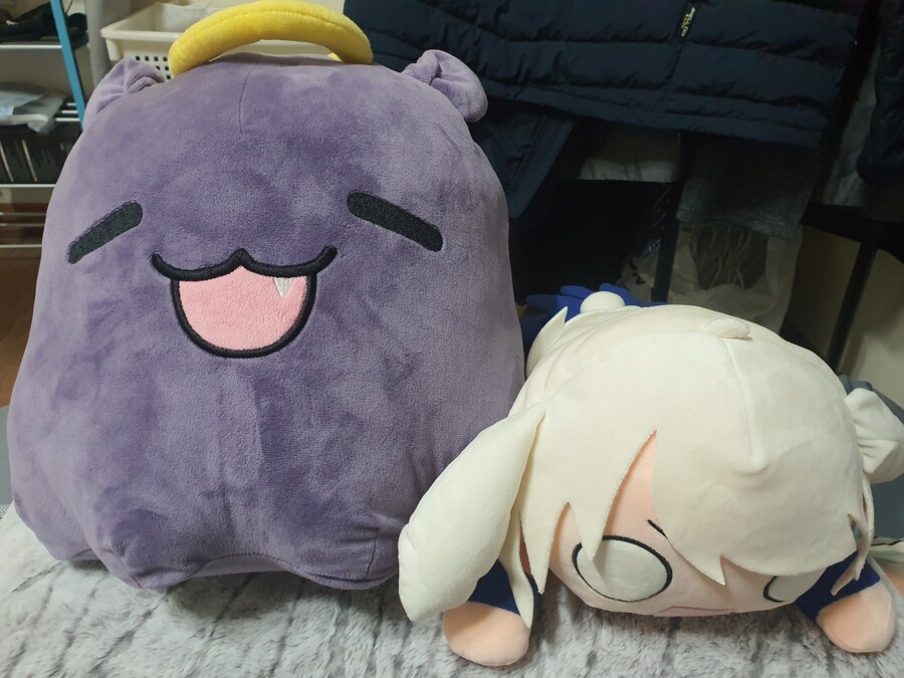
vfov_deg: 53.1
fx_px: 679
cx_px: 452
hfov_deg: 67.3
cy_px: 339
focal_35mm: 26
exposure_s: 1/40
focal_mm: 4.3
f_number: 2.4
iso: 400
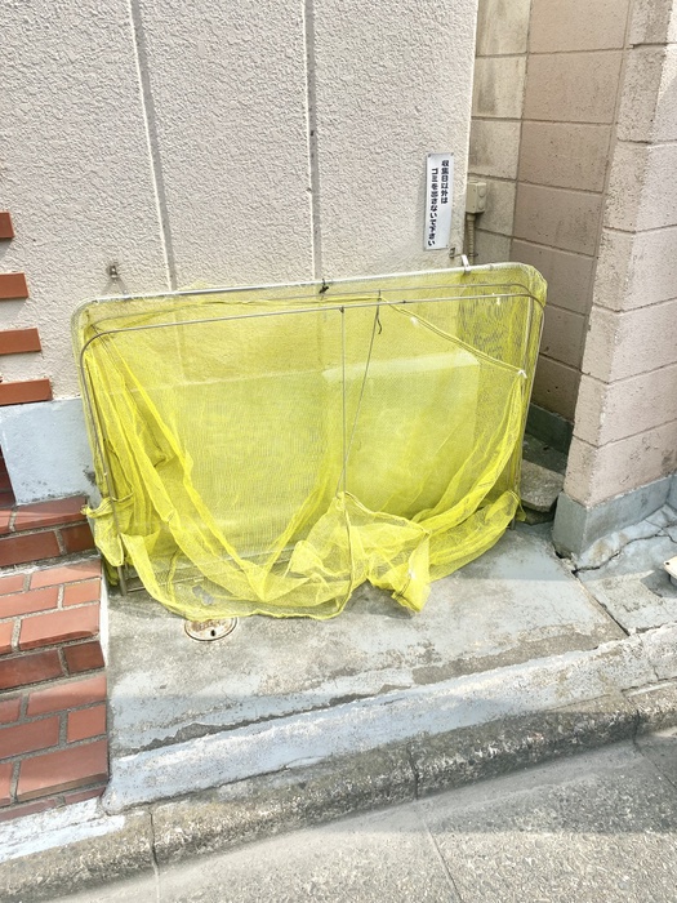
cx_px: 338
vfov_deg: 67.3
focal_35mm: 26
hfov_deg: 53.1
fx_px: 678
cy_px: 452
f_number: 1.8
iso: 32
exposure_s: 1/1316
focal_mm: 4.25
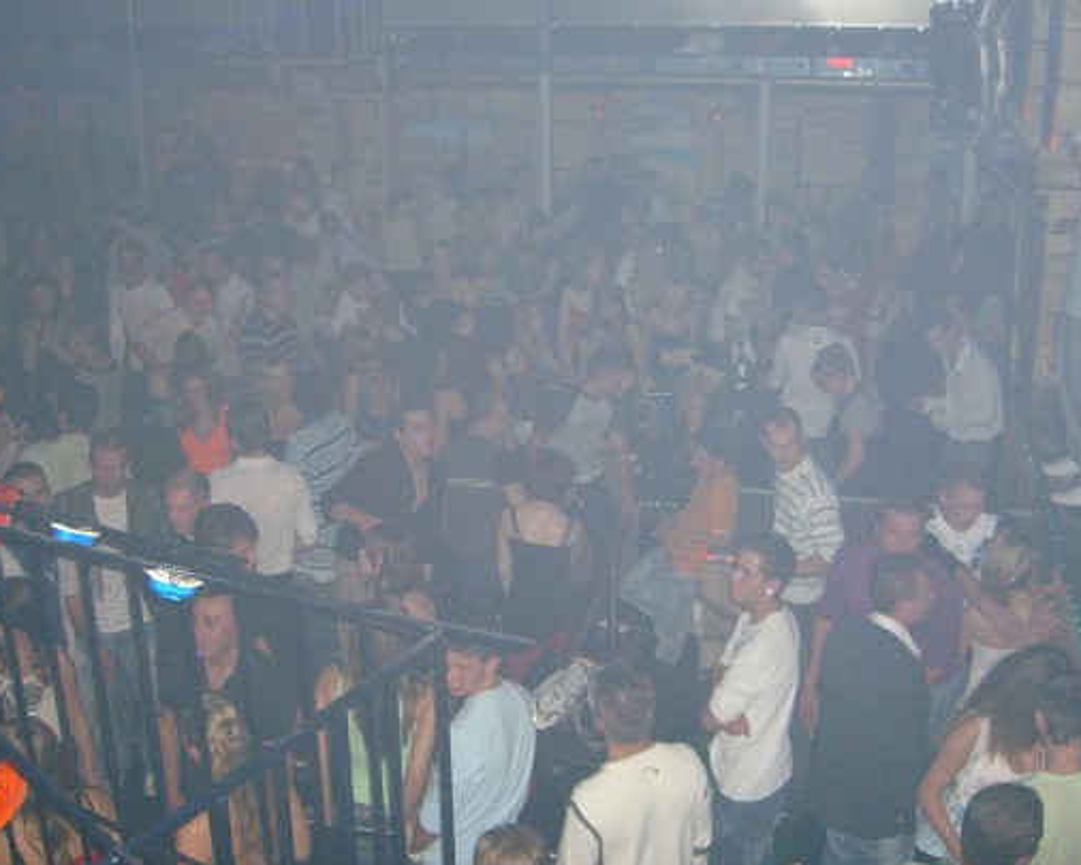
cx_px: 511
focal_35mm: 44
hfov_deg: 42.0
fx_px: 1408
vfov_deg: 34.1
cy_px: 395
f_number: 2.8
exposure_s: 1/60
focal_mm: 7.9
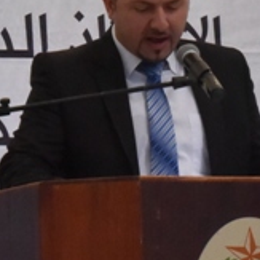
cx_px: 10
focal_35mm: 352
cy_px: 92
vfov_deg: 5.0
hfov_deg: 5.0
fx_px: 2991
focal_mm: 66
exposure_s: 1/2000
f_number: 22
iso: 3200
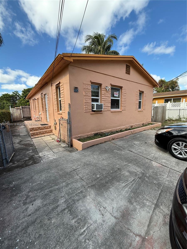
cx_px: 94
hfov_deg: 85.7
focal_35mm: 14
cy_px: 124
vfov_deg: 102.1
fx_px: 101
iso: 50
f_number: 2.2
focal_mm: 2.22
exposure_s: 1/540
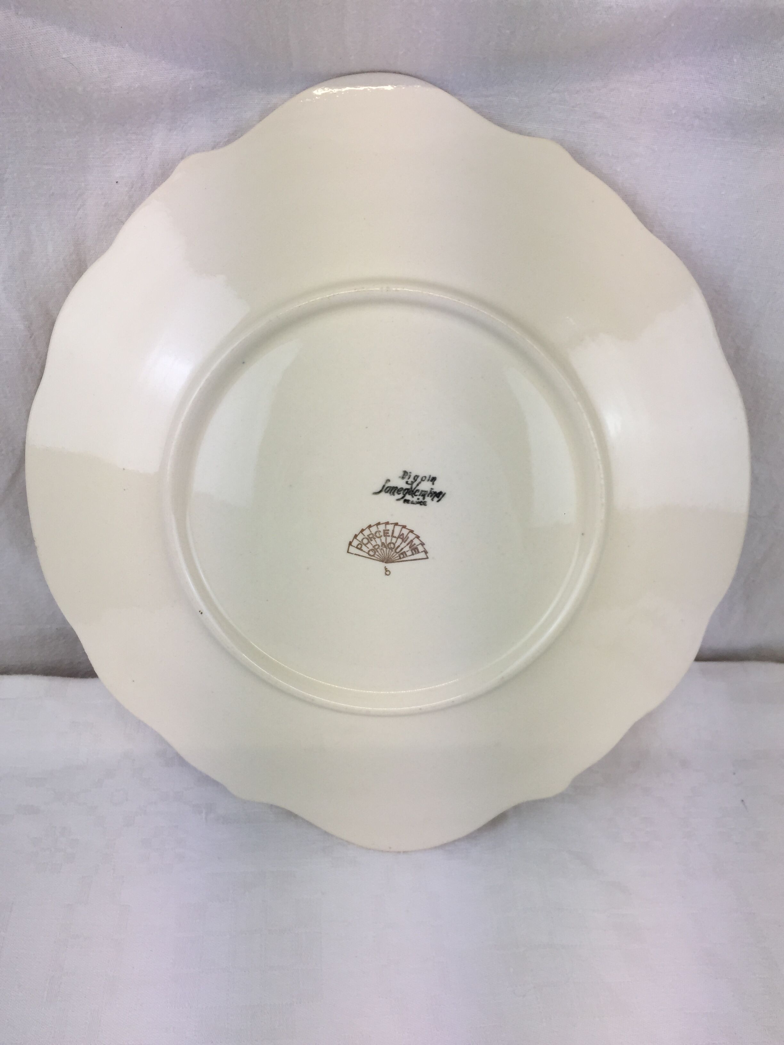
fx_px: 876
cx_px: 392
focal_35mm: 29
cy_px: 522
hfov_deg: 48.2
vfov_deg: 61.7
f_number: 2.2
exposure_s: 1/338
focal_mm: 4.15
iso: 32
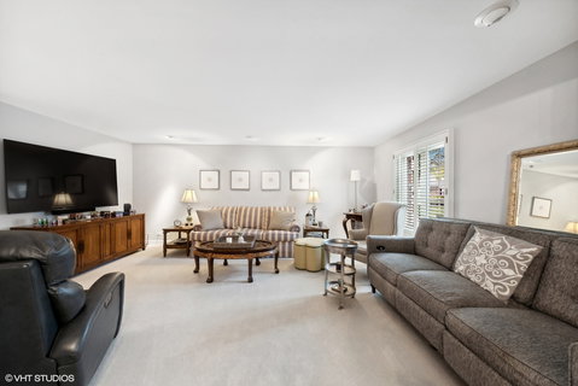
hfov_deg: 108.3
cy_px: 193
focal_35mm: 13
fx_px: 209
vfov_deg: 85.5
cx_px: 289
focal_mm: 13
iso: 200
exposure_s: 1/4
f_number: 9
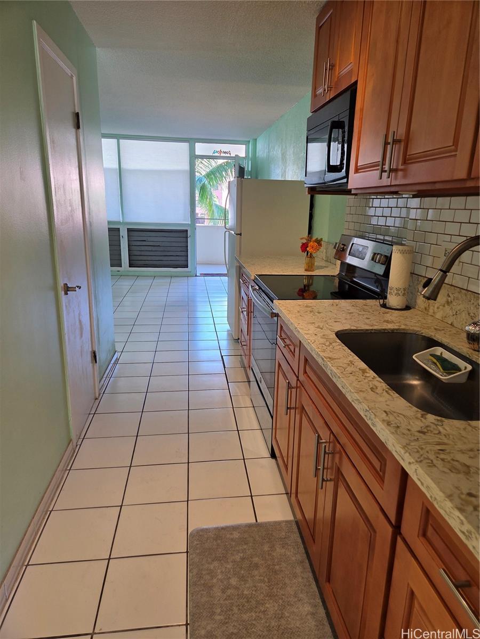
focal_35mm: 23
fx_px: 425
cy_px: 320
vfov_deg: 73.9
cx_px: 240
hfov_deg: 58.9
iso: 100
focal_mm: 5.4
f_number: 1.8
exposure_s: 1/120
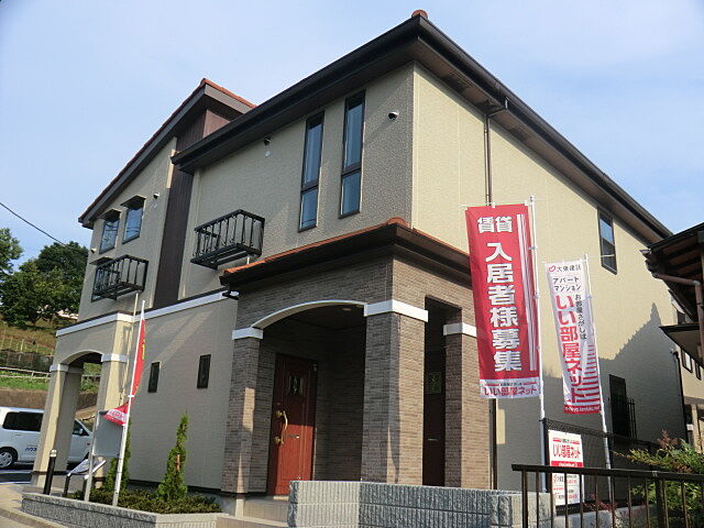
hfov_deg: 61.7
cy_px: 264
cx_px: 352
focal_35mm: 29
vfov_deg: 48.2
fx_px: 590
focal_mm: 5.2
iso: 80
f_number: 3.5
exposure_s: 1/1000
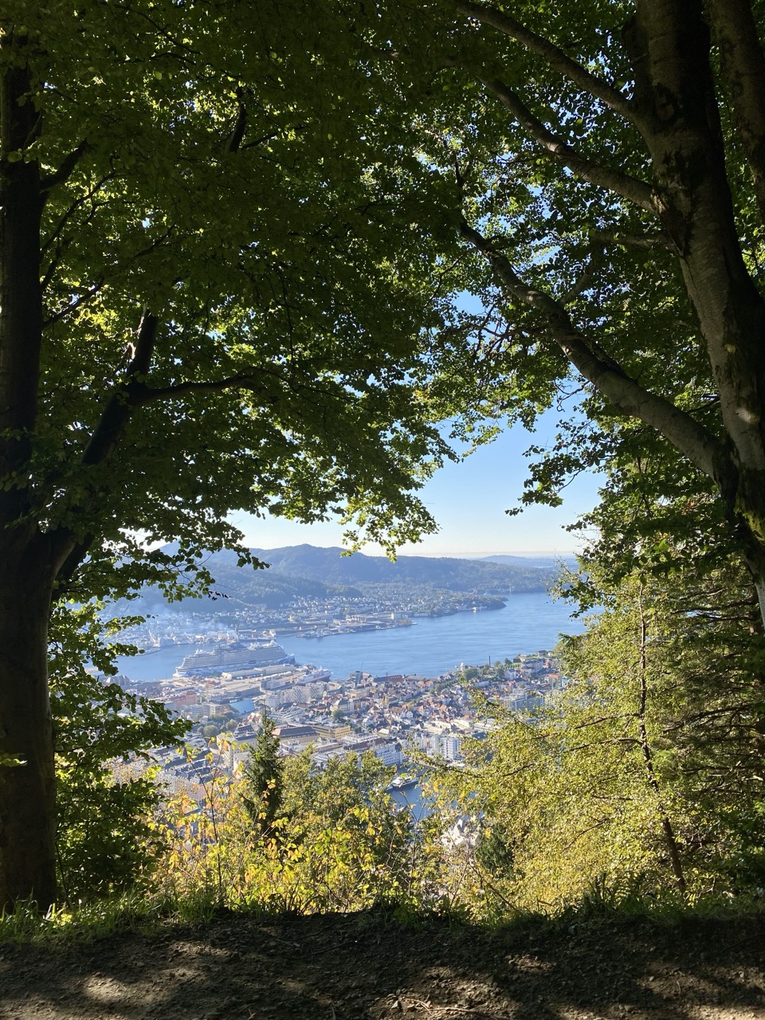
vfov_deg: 67.3
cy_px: 510
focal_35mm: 26
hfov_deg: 53.1
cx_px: 382
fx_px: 766
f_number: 1.8
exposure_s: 1/2268
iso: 32
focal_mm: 4.25
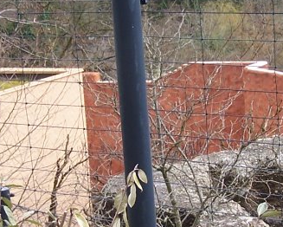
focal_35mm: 127
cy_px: 178
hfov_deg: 15.1
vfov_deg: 12.1
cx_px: 153
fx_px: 1064
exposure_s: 1/320
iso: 80
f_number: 2.8
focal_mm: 6.3
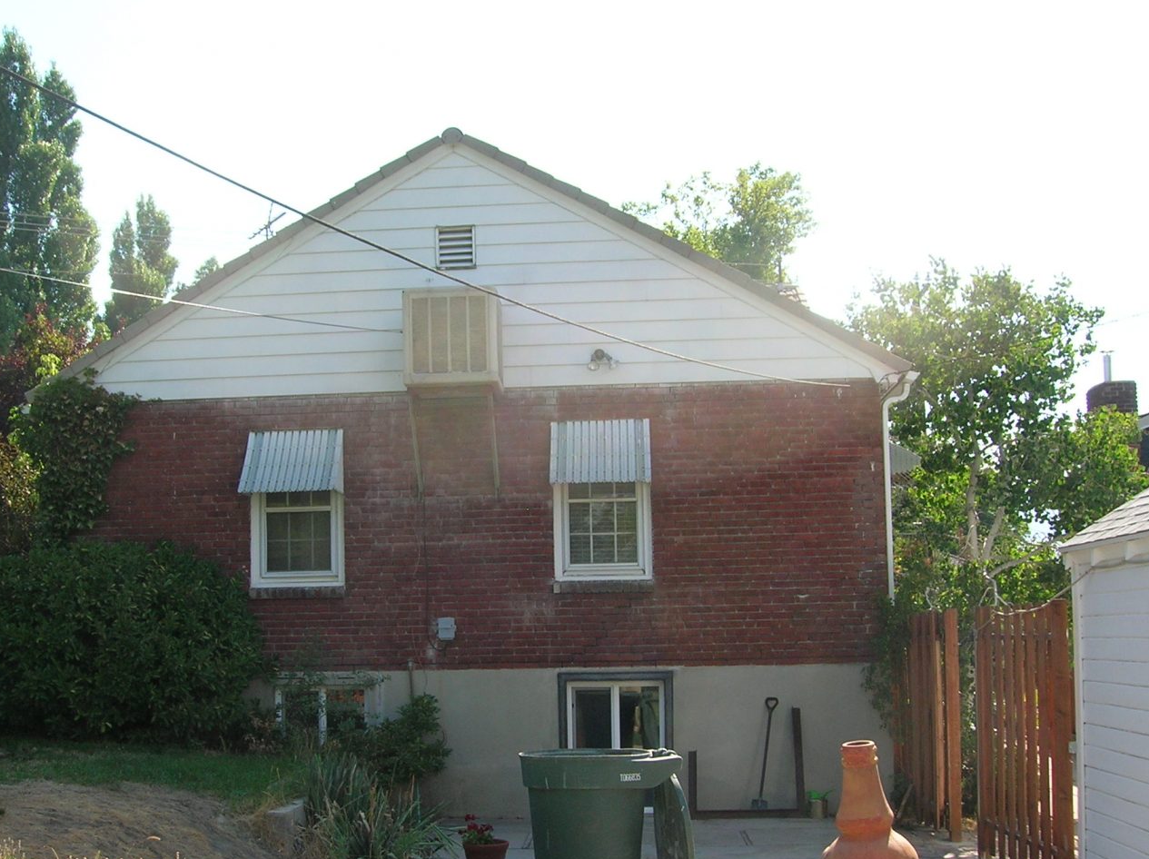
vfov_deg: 33.4
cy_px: 513
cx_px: 509
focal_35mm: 43
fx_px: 1426
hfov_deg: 43.8
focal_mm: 5.7
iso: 50
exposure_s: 1/171
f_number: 4.9
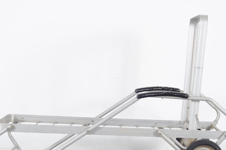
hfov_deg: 17.5
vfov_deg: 11.7
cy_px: 98
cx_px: 121
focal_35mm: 117
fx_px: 733
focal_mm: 50
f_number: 5.6
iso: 100
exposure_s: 1/125
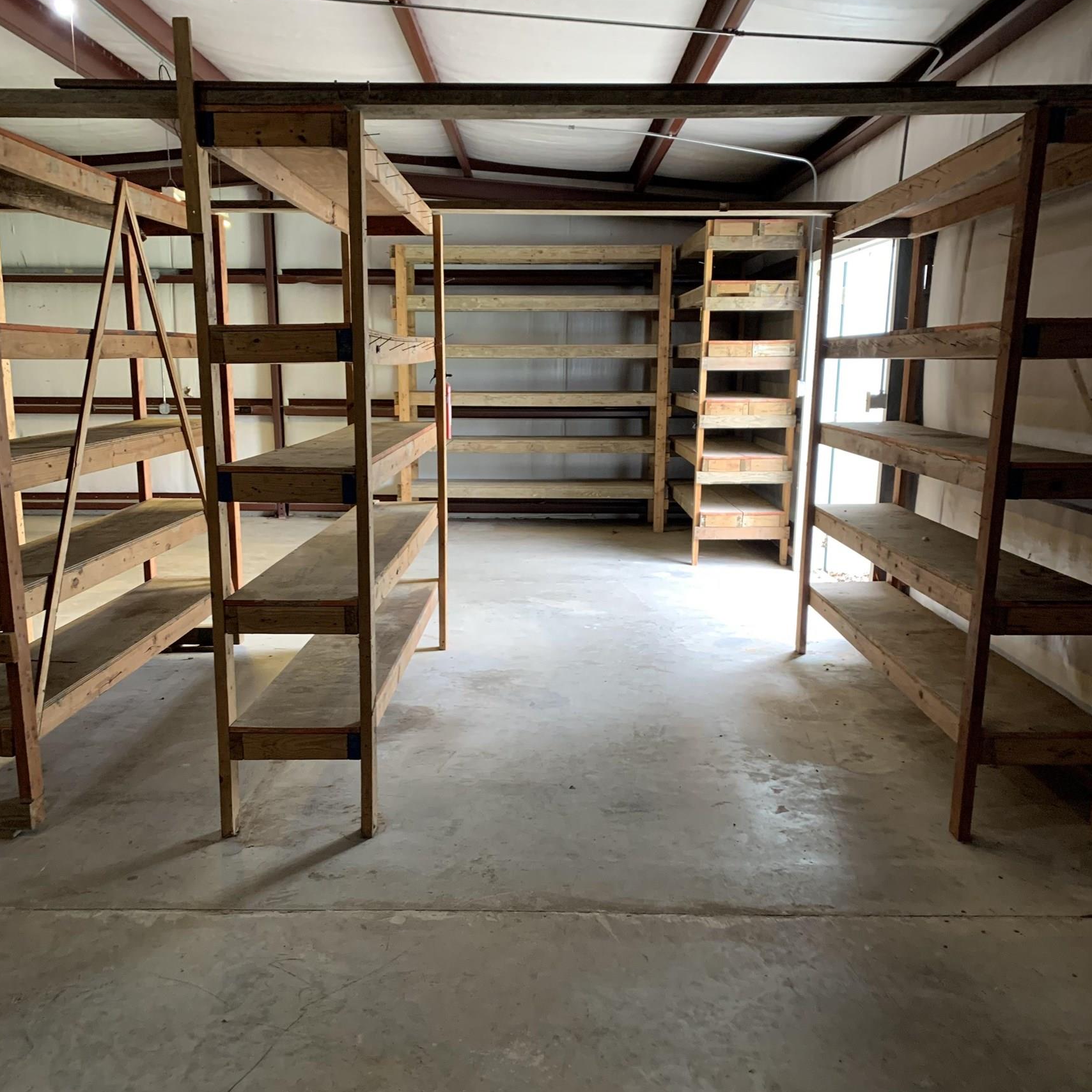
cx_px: 541
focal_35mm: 31
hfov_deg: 52.5
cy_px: 625
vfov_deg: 52.3
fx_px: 1106
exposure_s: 1/60
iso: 160
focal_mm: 4.25
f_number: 1.8
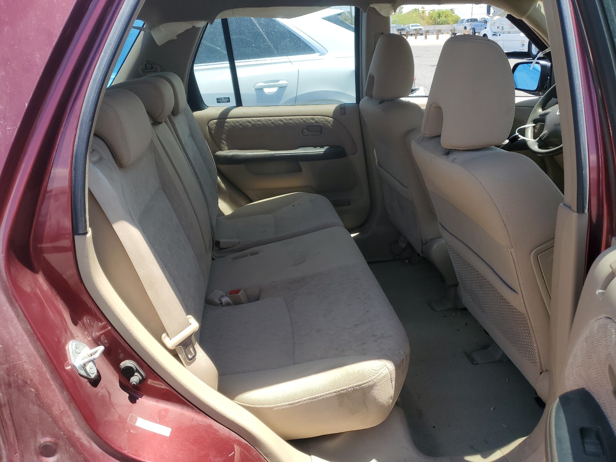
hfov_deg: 67.3
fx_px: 463
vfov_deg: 53.1
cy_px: 231
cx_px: 308
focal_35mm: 26
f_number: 1.5
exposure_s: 1/1000
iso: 50
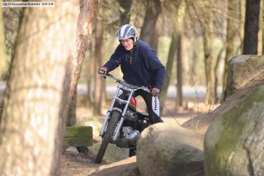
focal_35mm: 200
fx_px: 1466
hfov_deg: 10.3
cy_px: 88
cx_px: 132
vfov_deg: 6.9
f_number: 3.2
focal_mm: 200
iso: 250
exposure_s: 1/400
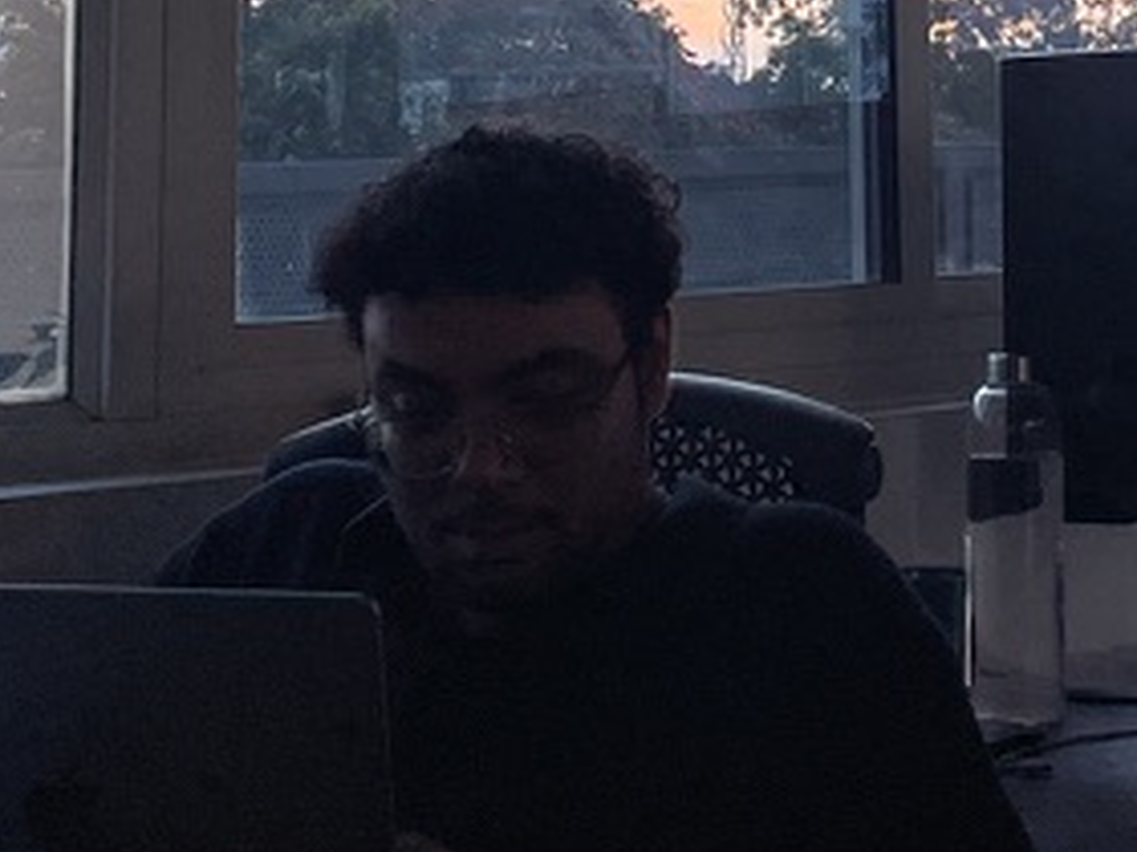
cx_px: 1019
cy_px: -268
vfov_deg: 14.8
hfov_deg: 20.3
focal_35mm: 95
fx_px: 3120
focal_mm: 4.2
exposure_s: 1/467
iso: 50
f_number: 1.6
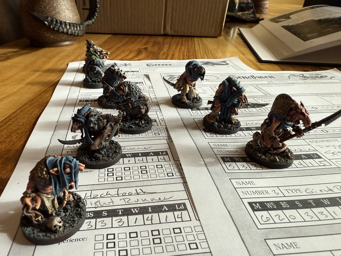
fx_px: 236
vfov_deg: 56.8
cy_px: 128
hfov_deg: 71.6
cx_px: 170
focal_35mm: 24
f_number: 2.2
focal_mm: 2.22
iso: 200
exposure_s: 1/120
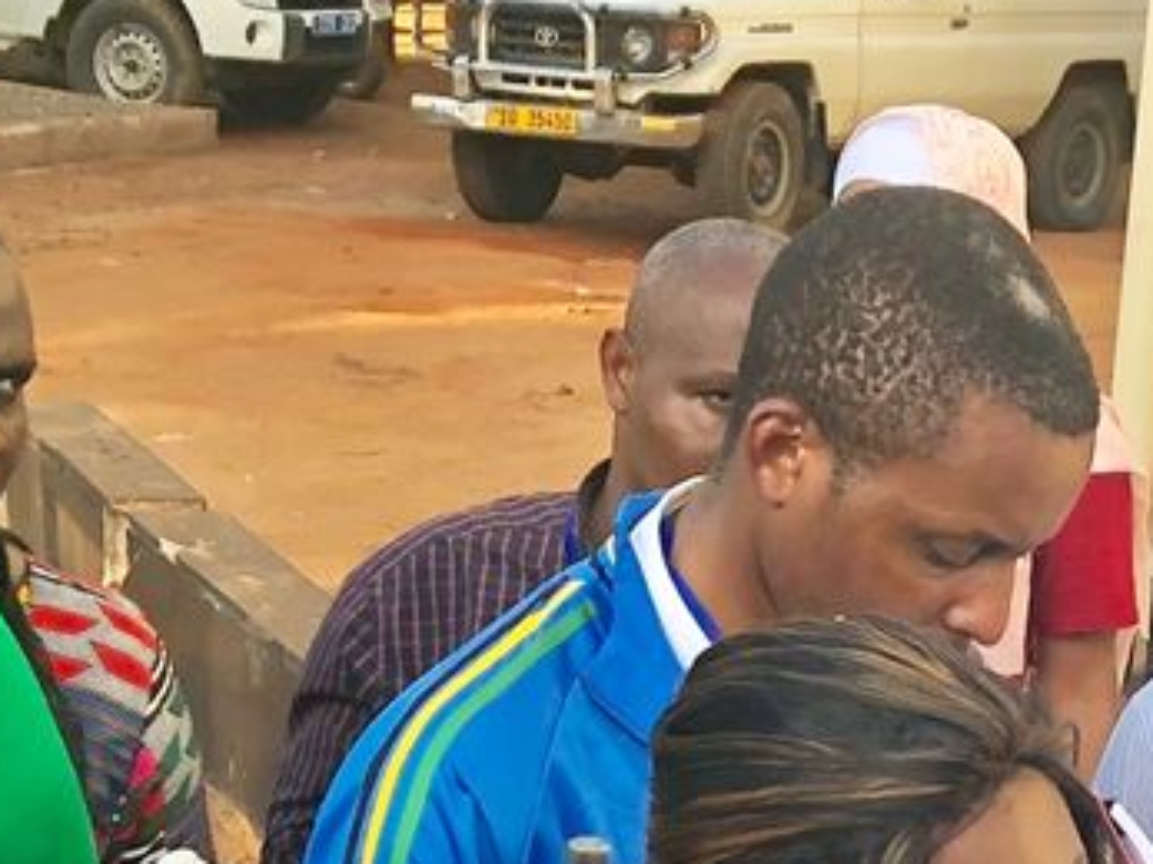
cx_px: 1075
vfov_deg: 12.5
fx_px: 3796
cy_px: 1153
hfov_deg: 17.0
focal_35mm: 114
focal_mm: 4
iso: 20
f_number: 1.8
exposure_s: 1/139
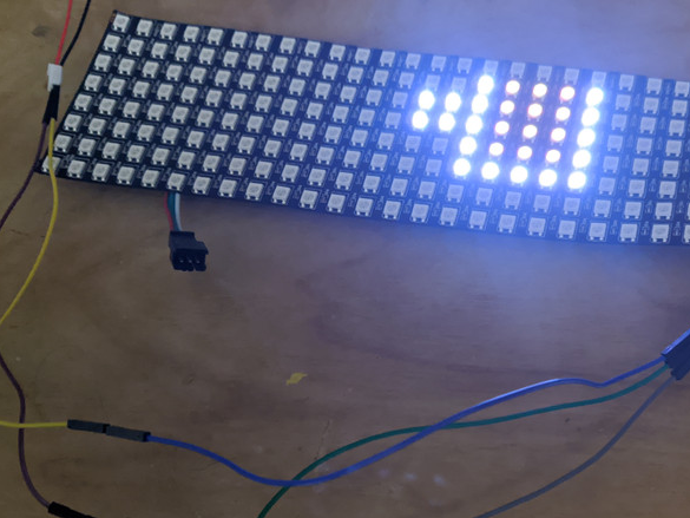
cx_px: 446
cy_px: 312
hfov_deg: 37.2
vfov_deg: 28.5
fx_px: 1017
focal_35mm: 51
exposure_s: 1/33.3
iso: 1422
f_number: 1.7
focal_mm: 4.25
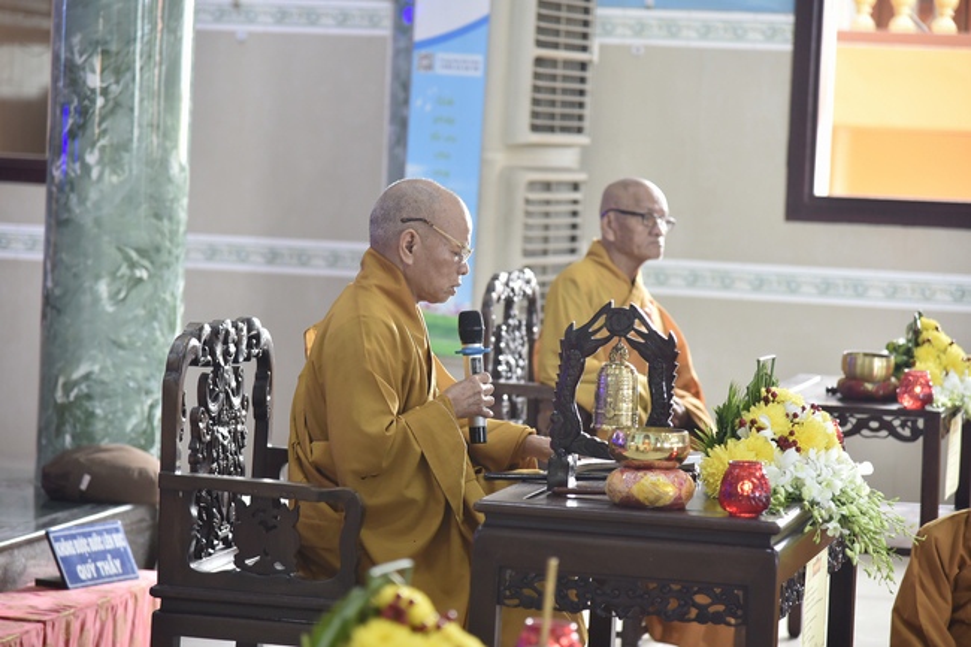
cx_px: 486
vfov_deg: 11.4
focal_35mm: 120
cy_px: 324
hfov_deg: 17.1
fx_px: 3236
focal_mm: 120
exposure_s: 1/40
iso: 800
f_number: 4
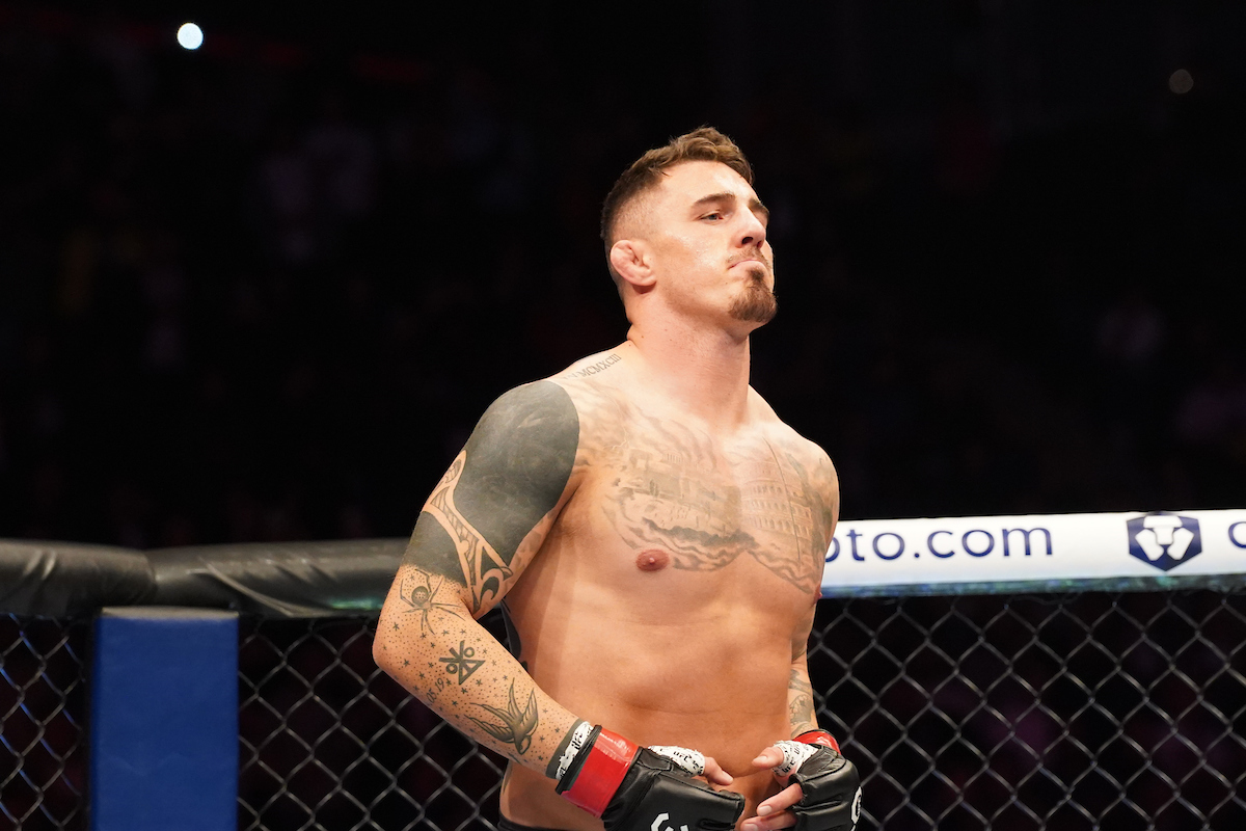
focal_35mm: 225
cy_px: 416
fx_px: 7787
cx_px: 623
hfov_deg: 9.1
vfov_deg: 6.1
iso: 5000
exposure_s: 1/1250
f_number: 4
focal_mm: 150
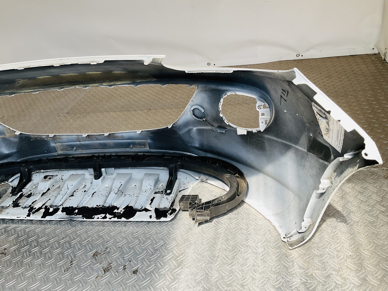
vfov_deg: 48.2
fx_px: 325
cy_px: 146
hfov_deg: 61.7
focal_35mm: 29
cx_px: 194
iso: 16
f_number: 1.8
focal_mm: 3
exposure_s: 1/524
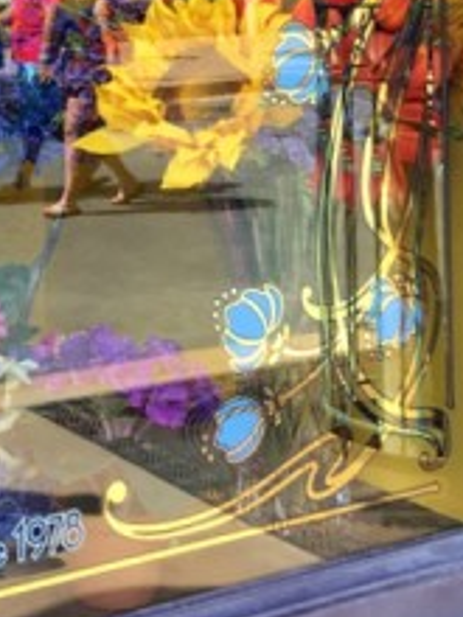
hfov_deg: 18.2
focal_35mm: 79
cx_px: -8
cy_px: -98
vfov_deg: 22.9
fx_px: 1409
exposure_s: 1/196
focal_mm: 4.15
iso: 25
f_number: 2.2
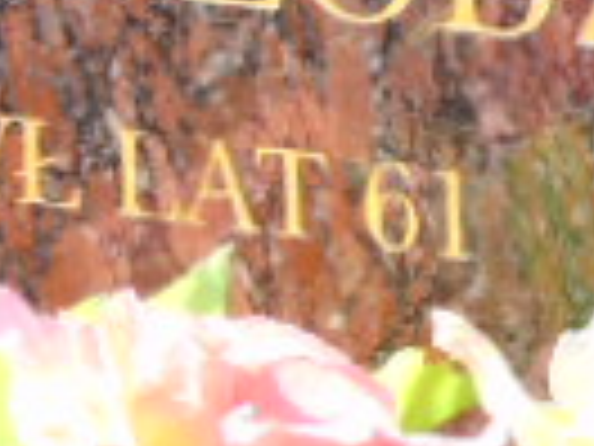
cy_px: -284
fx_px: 13522
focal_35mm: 788
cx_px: 423
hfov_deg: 2.5
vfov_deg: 1.9
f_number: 4.9
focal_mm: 29
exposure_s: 1/125
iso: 160
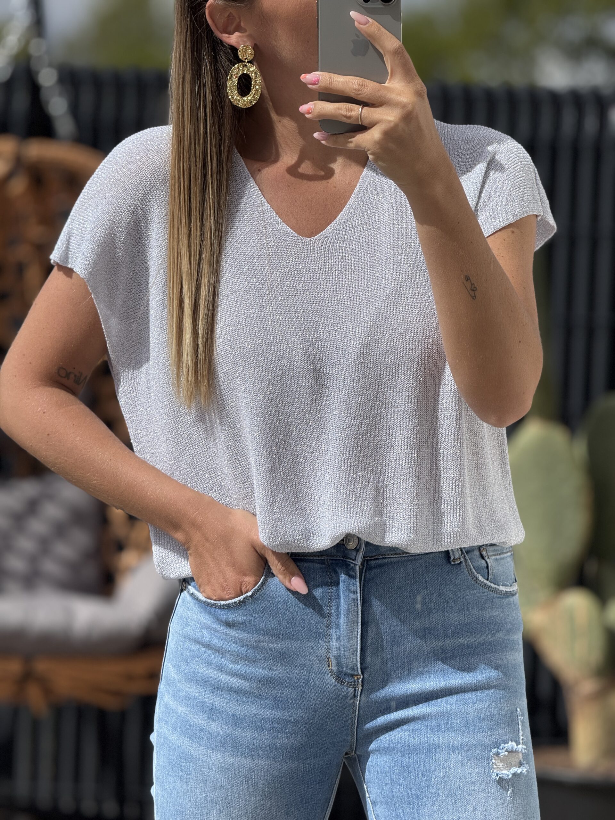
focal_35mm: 120
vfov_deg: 16.4
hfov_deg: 12.3
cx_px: 308
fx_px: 2843
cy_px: 410
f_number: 2.8
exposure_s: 1/1866
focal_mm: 15.66
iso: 50
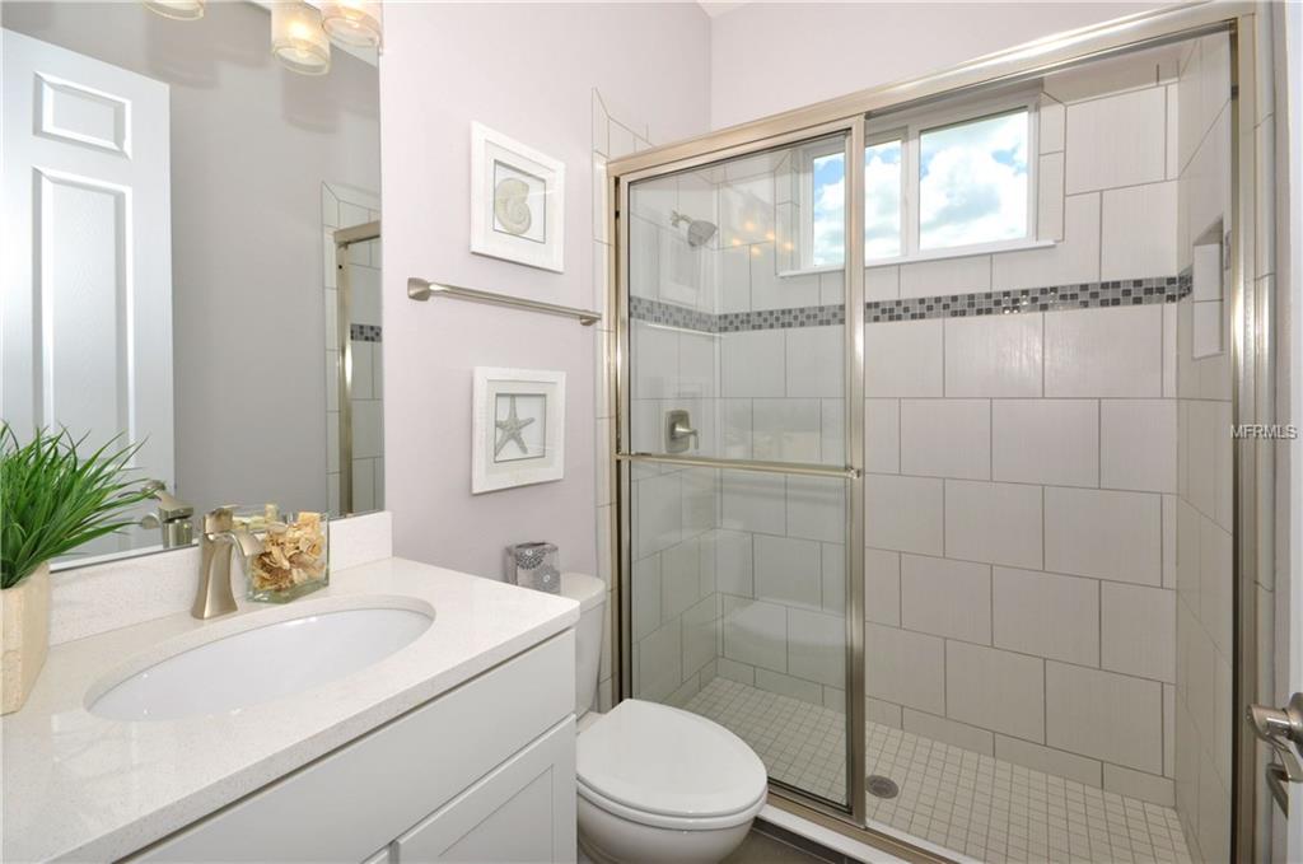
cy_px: 432
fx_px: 542
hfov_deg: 100.5
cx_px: 652
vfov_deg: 77.1
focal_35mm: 15
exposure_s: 1/200
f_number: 10
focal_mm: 10
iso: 200
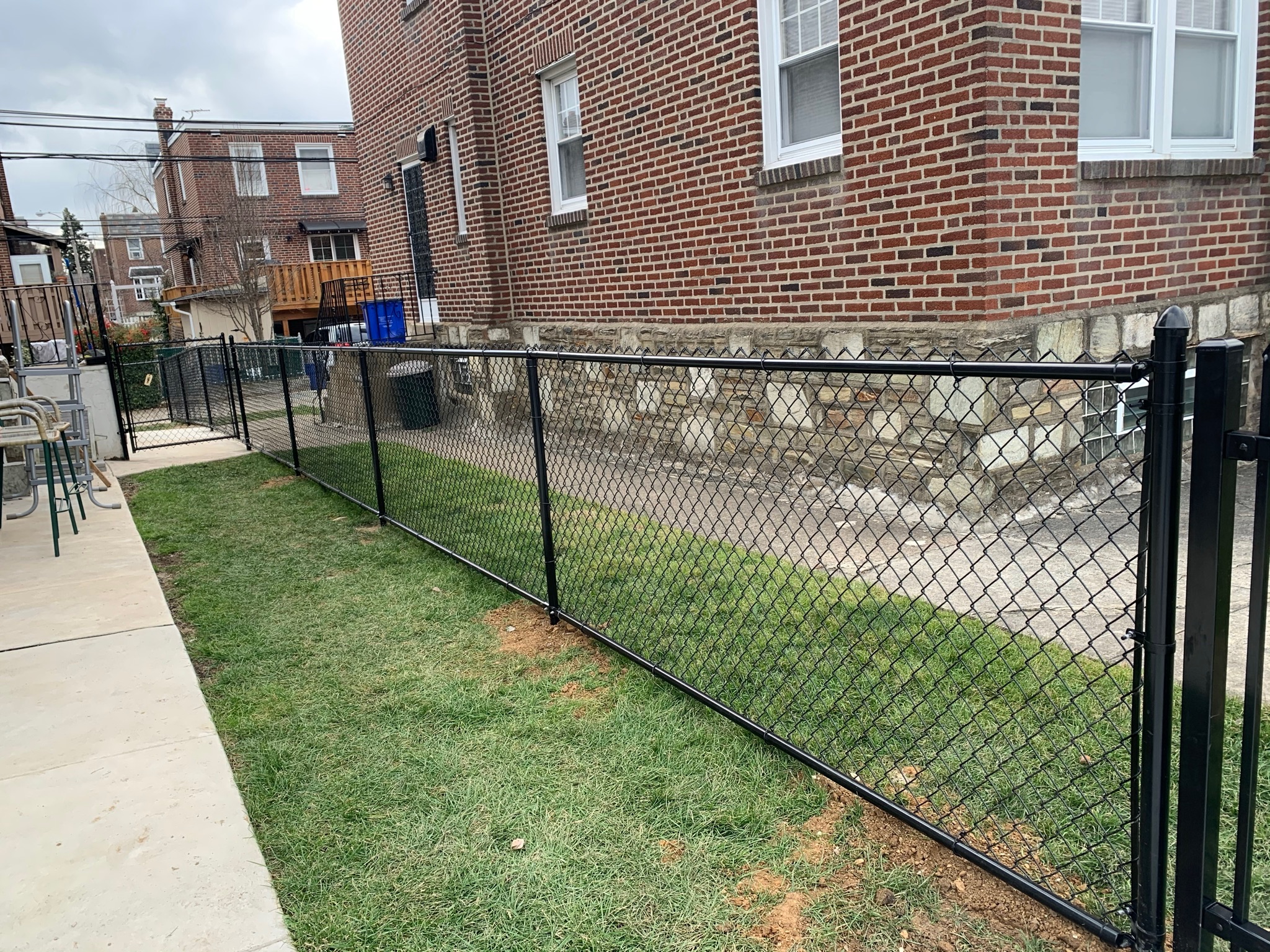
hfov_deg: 67.3
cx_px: 635
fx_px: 954
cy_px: 476
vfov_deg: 53.1
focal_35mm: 26
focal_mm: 4.25
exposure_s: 1/122
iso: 25
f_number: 1.8
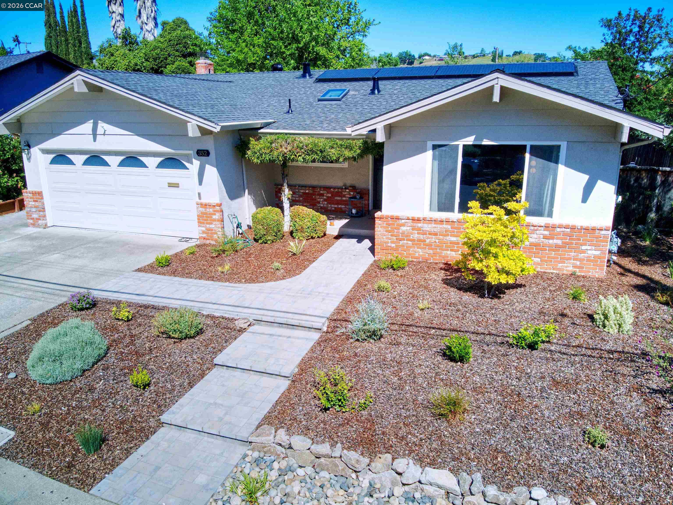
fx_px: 467
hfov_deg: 71.6
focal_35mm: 24
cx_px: 336
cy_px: 252
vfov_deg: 56.8
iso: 100
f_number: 2.8
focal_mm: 4.5
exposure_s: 1/1250
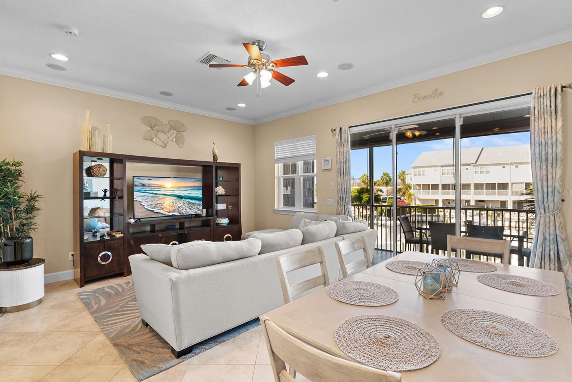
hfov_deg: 93.3
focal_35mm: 17
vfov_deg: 70.4
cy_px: 192
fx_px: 270
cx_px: 290
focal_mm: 16
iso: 250
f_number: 9
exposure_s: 2.5
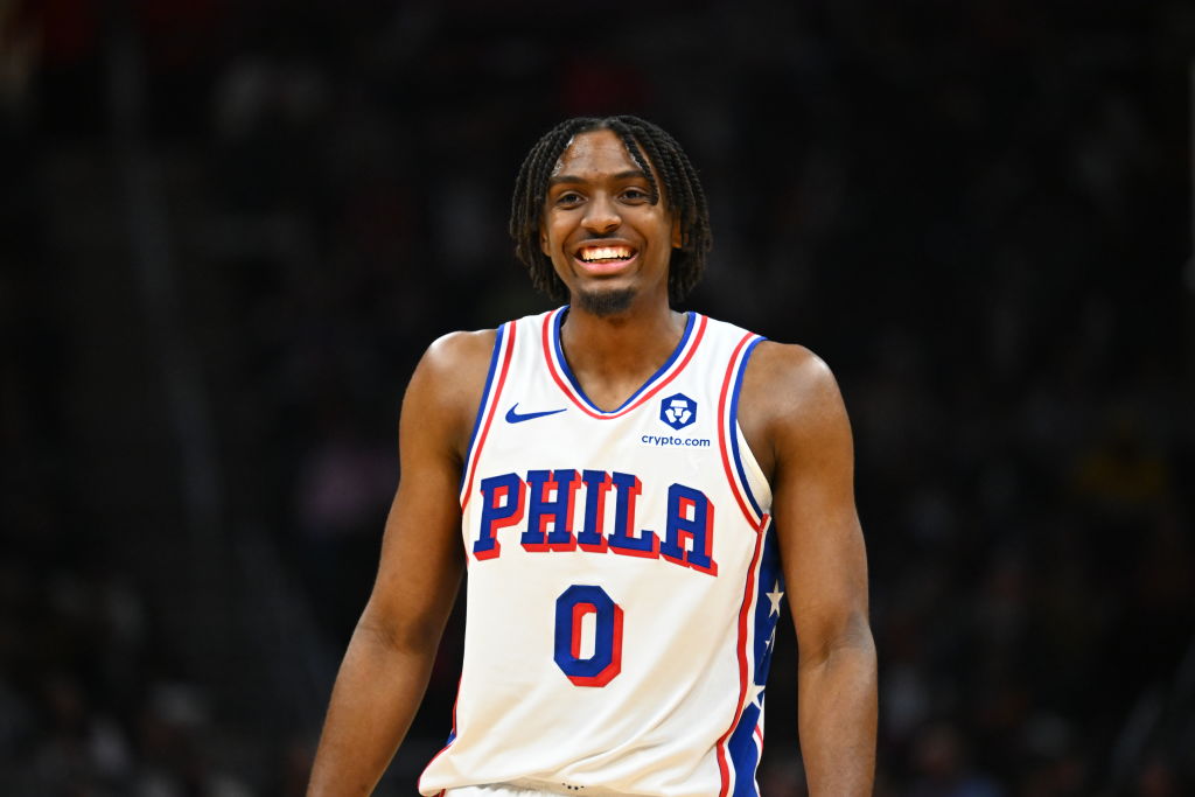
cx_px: 598
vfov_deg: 4.6
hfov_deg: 6.9
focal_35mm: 300
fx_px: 9959
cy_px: 398
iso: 6400
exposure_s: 1/1600
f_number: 4
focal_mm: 300
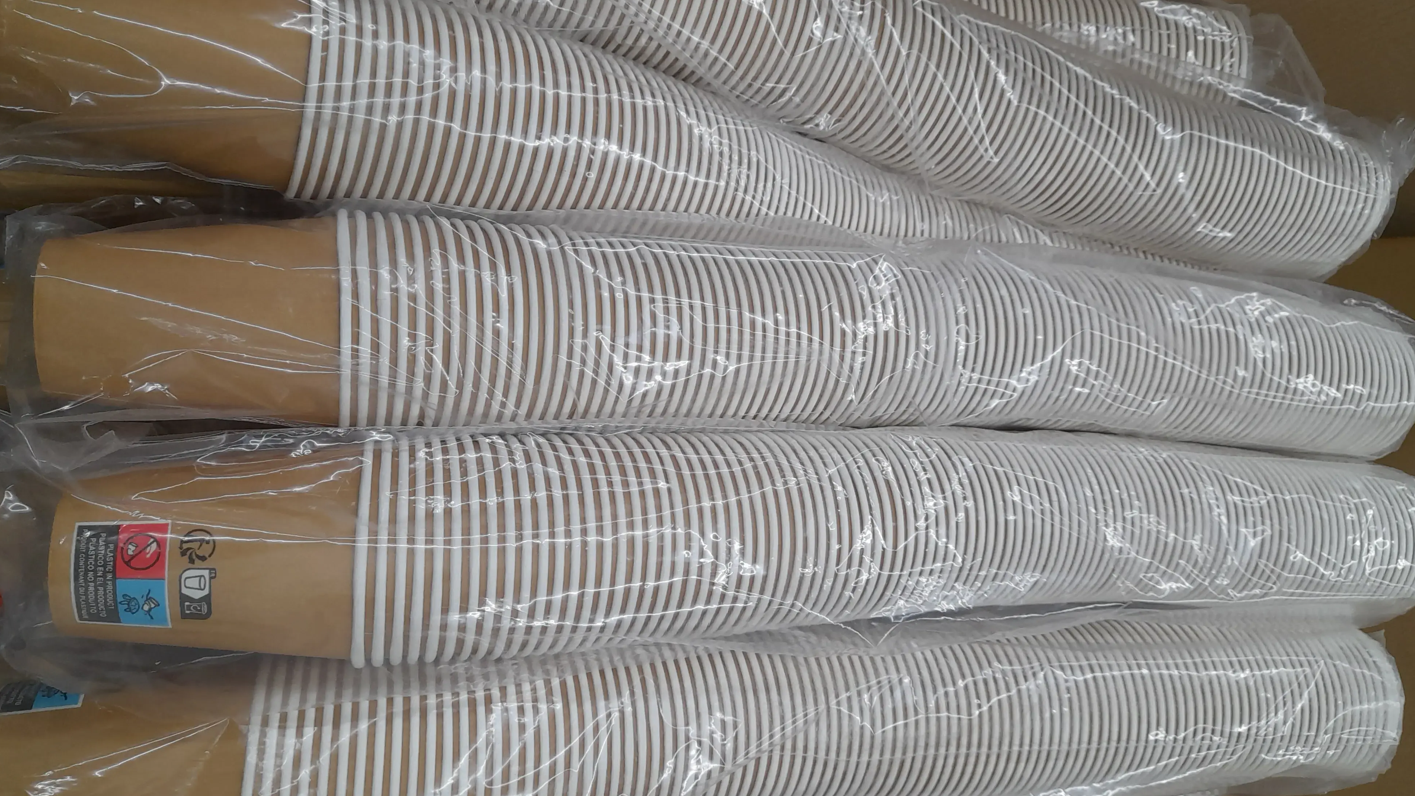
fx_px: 1051
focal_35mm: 28
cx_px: 719
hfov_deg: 67.9
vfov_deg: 41.5
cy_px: 377
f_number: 2
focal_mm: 4.6
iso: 125
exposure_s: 1/50
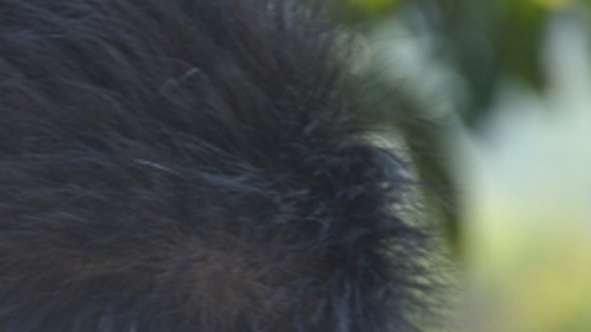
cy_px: 432
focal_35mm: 516
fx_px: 8081
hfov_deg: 4.2
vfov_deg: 2.4
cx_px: -99
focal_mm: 105
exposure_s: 1/160
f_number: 5.6
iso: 200
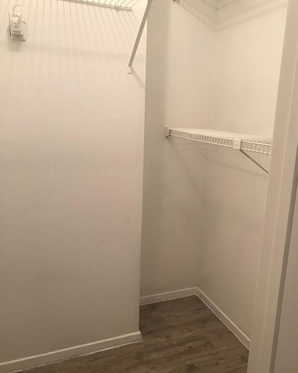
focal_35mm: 30
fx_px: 331
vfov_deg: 58.8
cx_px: 152
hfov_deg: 48.5
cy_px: 191
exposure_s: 1/20
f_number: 1.8
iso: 40
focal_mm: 3.99
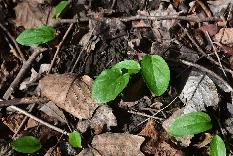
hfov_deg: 28.1
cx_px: 116
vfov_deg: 18.9
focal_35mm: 72
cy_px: 78
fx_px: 466
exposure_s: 1/125
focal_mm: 72
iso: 160
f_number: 13
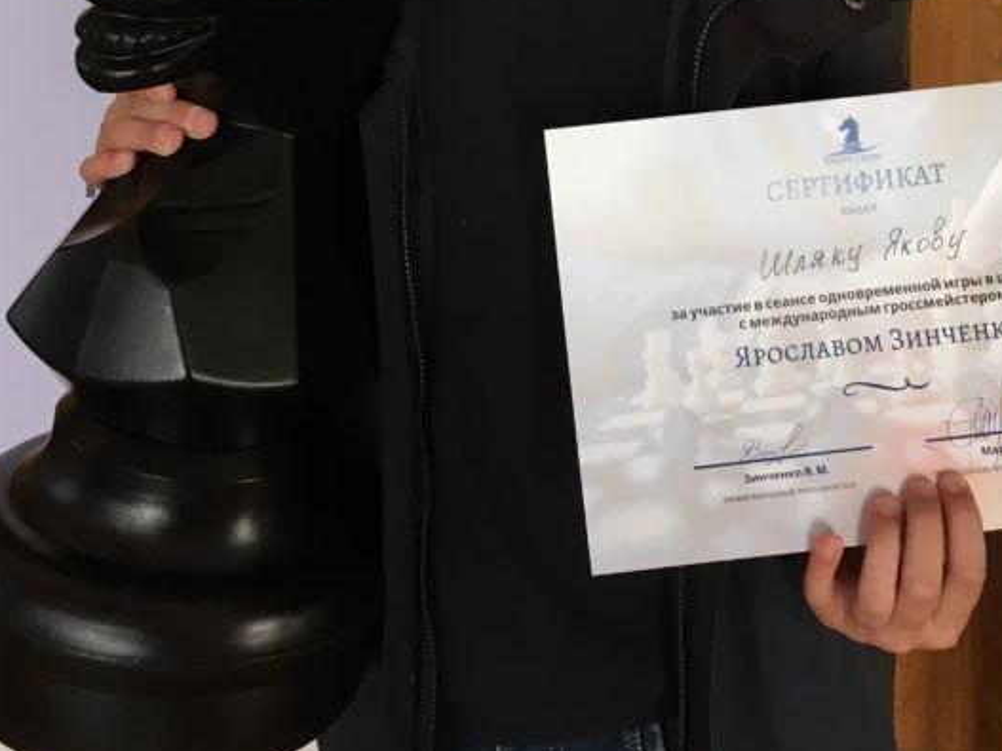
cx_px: 586
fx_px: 1592
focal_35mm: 55
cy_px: -82
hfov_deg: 34.9
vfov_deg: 24.7
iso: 64
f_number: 2.2
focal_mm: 4.15
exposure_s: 1/33
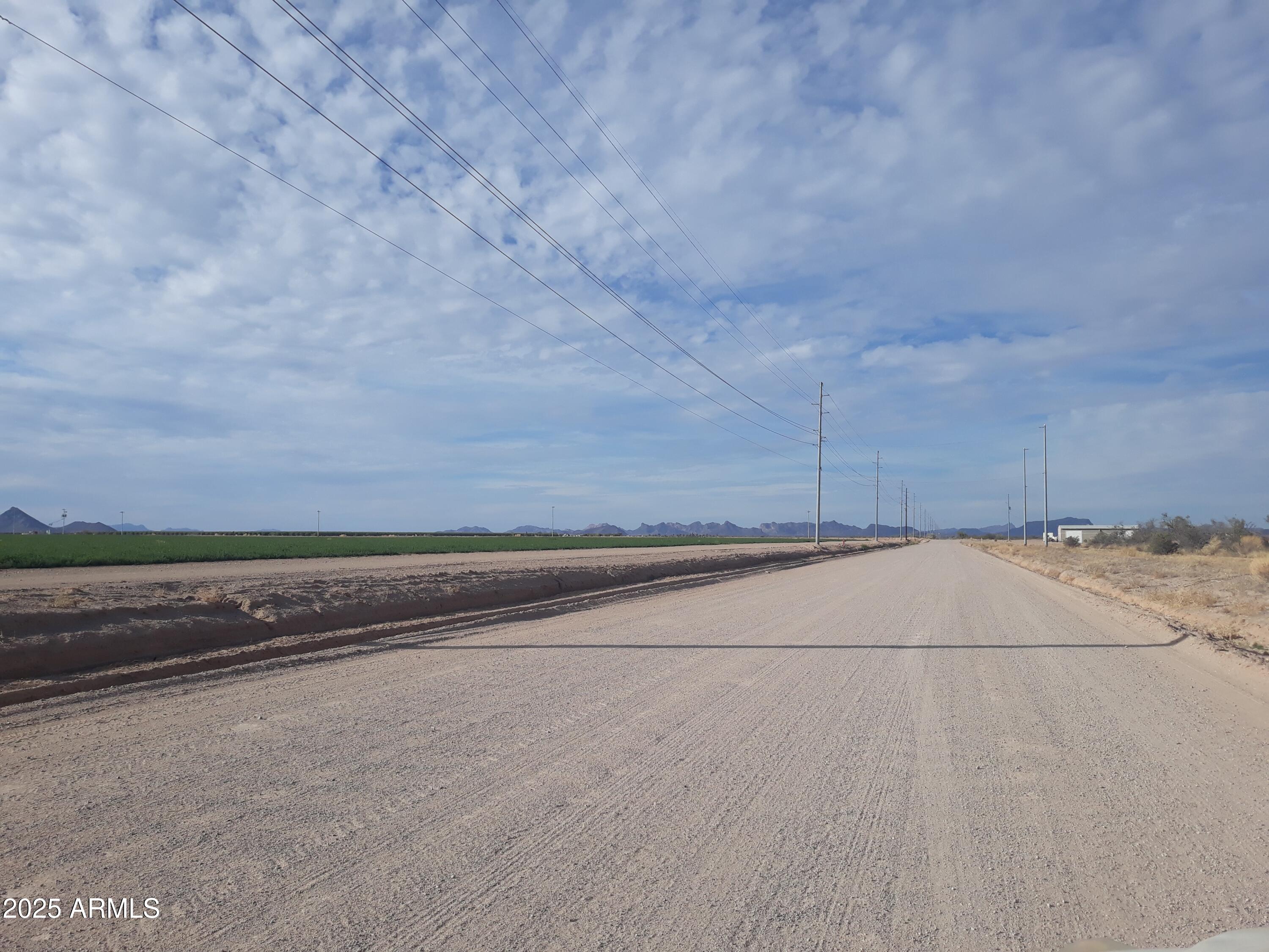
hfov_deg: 63.4
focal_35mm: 28
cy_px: 476
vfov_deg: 49.7
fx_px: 1026
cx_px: 634
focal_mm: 3.7
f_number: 1.7
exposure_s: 1/3077
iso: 40
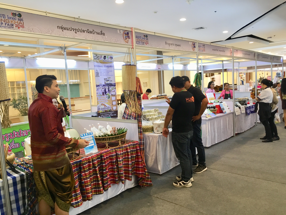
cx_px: 143
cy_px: 108
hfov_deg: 61.7
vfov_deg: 48.2
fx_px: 240
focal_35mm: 29
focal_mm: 4.15
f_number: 2.2
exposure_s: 1/33
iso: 125
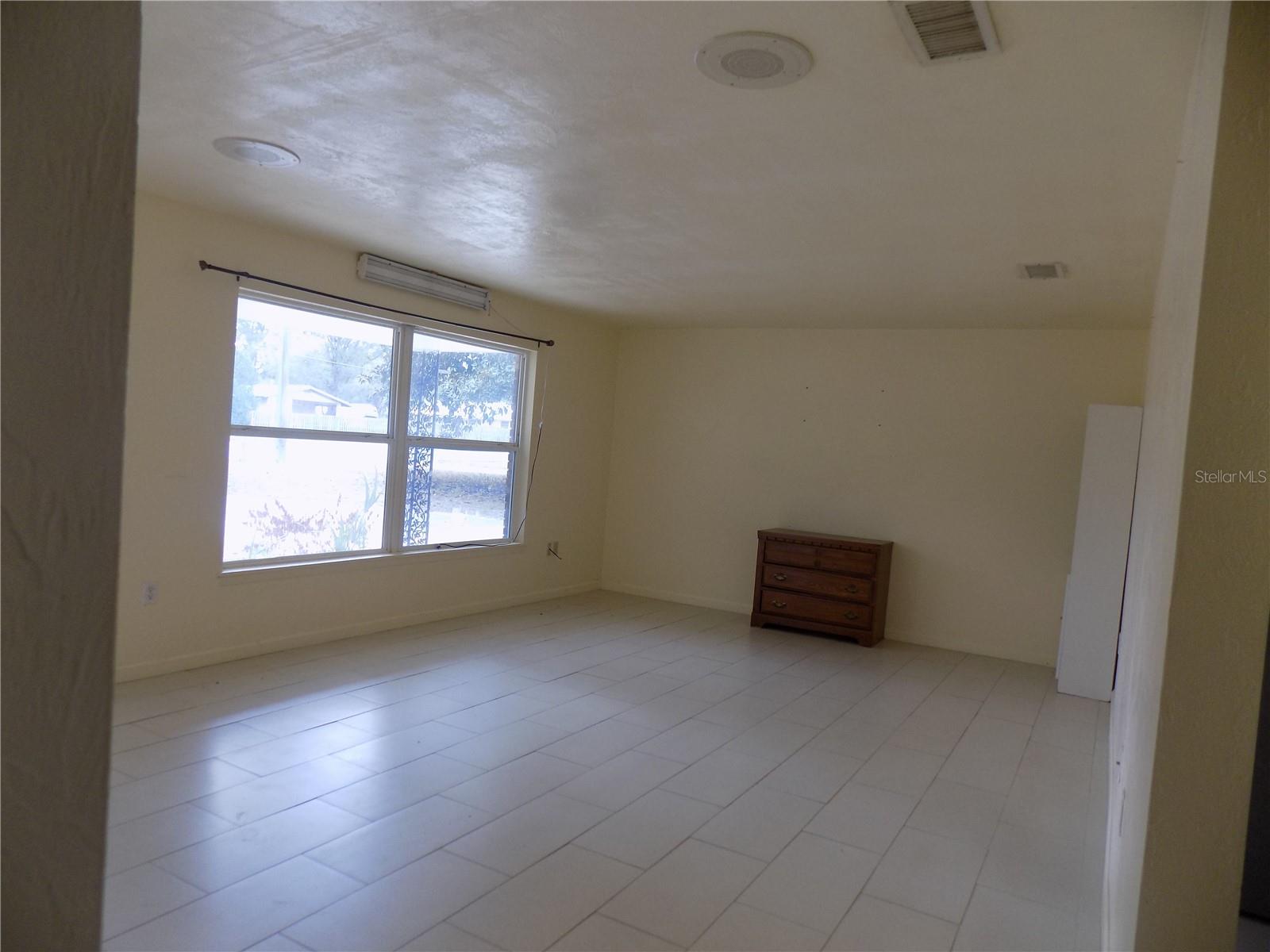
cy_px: 476
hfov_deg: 73.9
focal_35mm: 23
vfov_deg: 58.9
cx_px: 635
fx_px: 844
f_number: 3.1
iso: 100
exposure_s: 1/30
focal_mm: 4
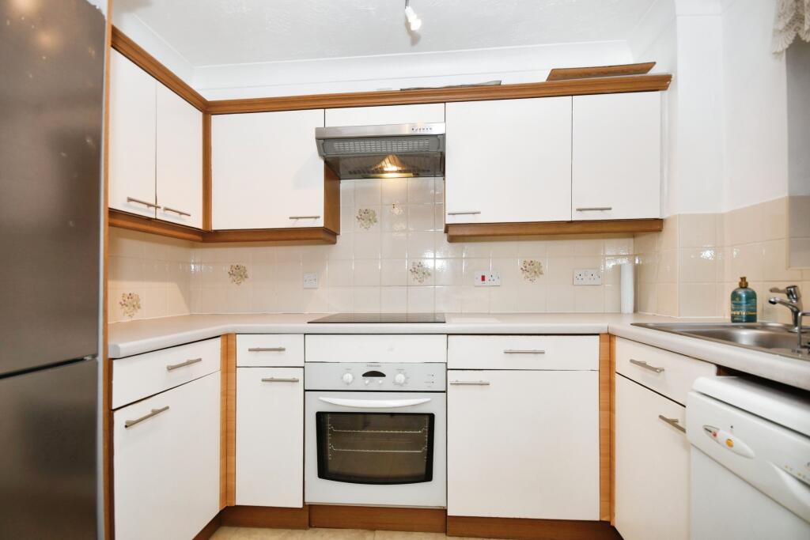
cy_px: 270
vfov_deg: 77.3
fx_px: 338
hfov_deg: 100.4
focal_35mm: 15
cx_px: 405
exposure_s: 1/60
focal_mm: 10
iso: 400
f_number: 8
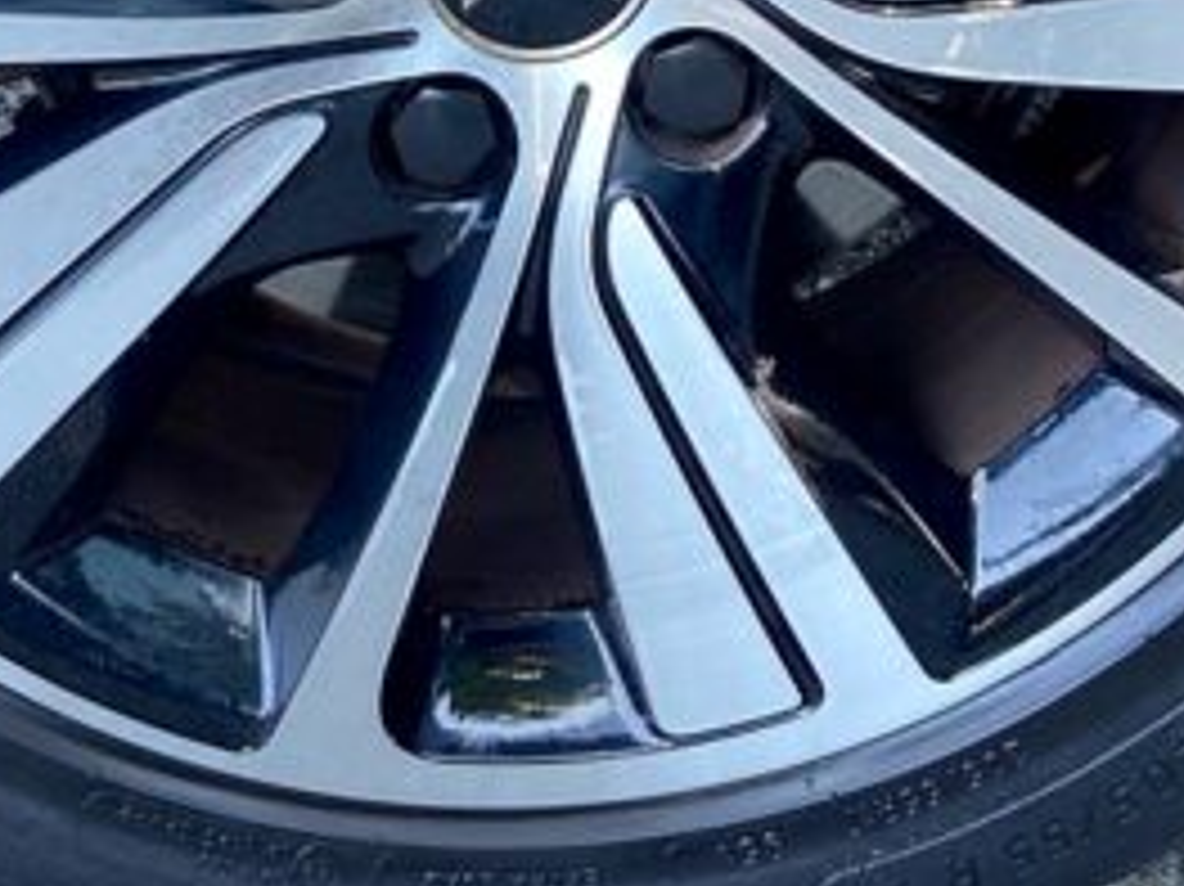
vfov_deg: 17.9
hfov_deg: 24.7
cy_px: -130
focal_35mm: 79
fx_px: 2701
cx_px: 585
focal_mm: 4.25
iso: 64
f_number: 1.8
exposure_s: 1/121
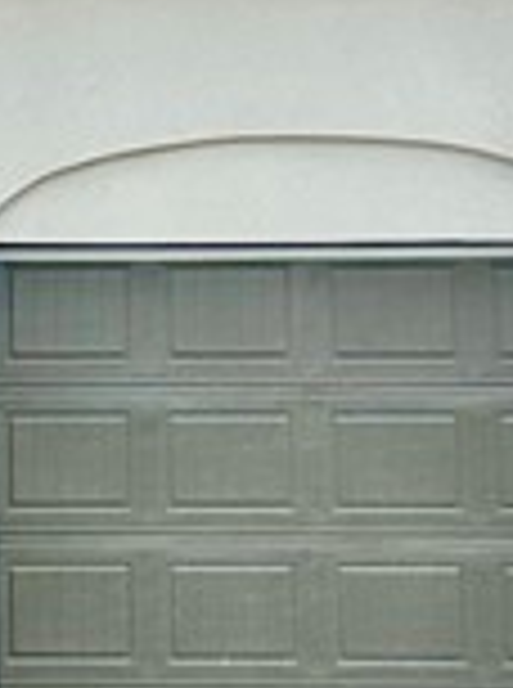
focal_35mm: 161
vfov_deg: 12.2
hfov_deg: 9.1
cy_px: 18
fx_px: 3195
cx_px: 22
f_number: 1.78
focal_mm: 6.86
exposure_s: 1/5525
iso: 80
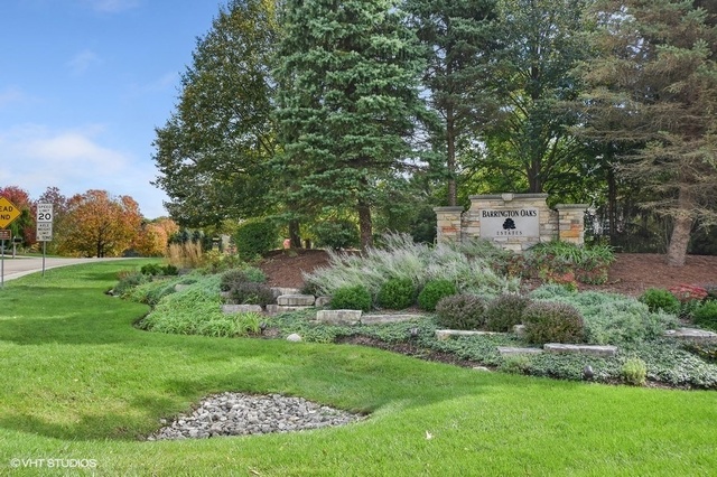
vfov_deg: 36.8
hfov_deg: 53.2
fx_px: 717
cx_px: 358
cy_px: 238
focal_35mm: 36
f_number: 9.5
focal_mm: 24
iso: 200
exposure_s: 1/125
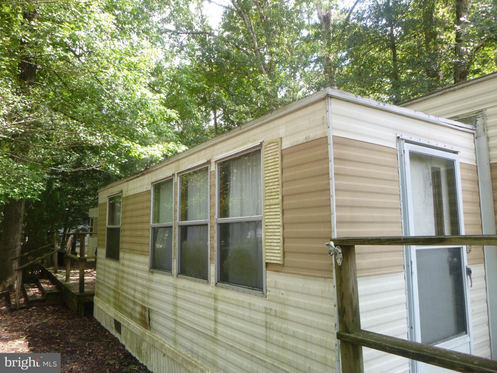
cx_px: 248
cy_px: 186
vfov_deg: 54.9
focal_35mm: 25
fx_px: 359
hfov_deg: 69.4
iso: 125
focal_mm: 4.5
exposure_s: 1/60
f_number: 3.9
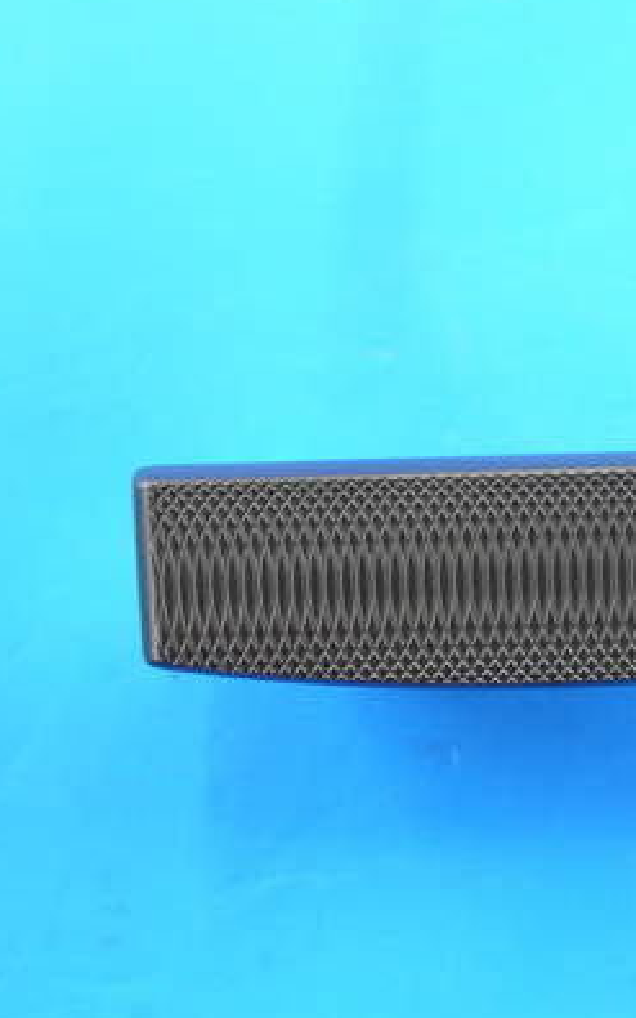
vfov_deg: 36.8
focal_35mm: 55
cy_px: 436
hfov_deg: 23.2
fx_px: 1525
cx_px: 523
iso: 800
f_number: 3.8
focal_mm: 16
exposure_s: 1/100
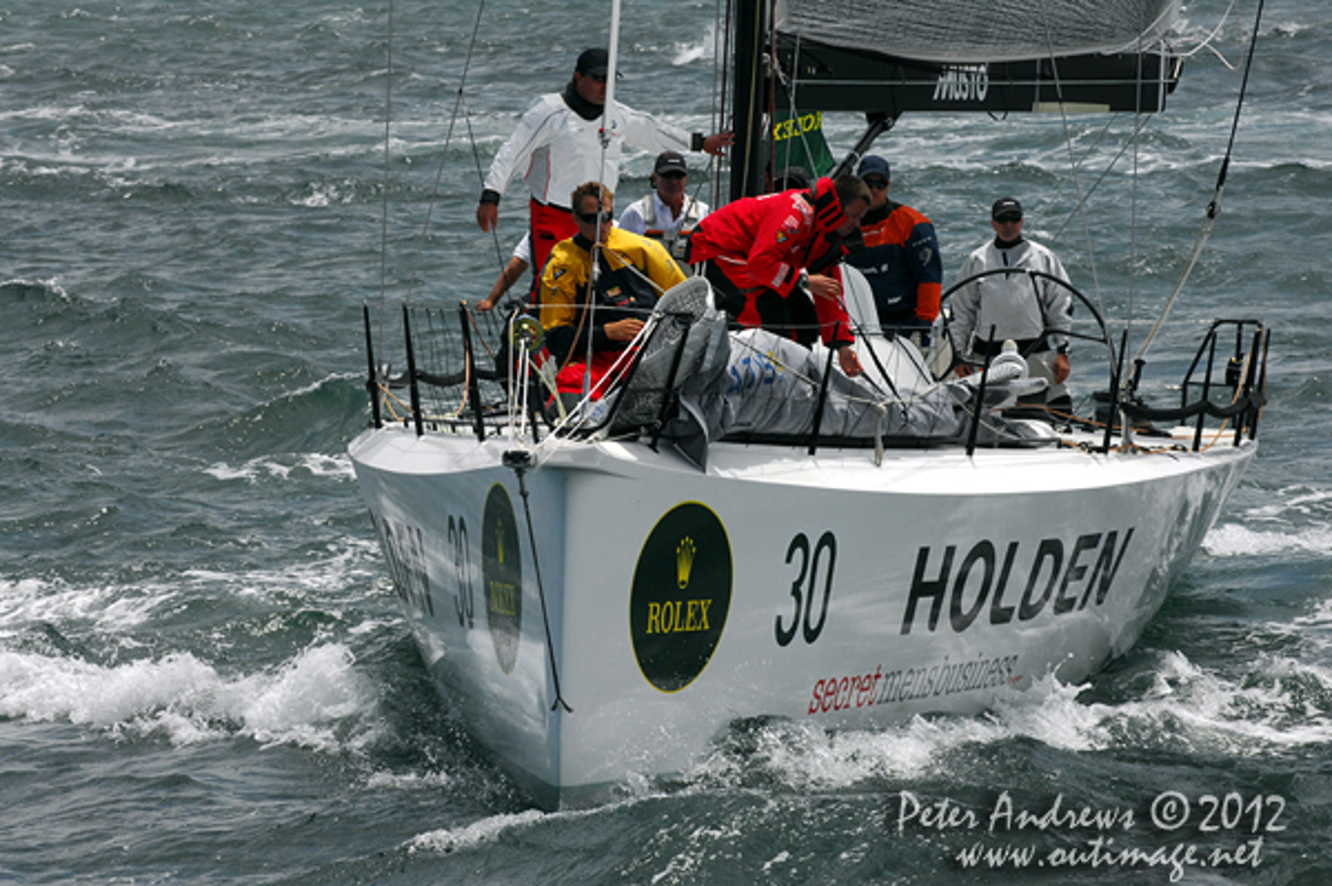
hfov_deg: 6.9
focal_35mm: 300
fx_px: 11091
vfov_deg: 4.6
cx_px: 666
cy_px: 443
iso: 400
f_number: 8
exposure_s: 1/1000
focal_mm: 200
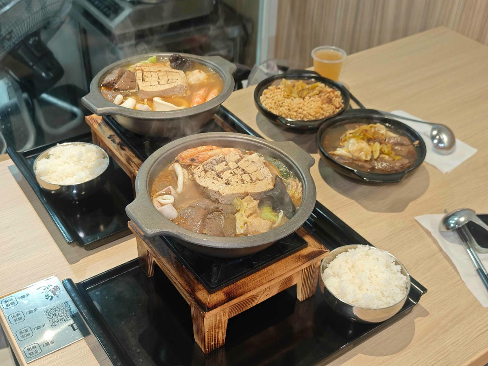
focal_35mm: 41
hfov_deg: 45.8
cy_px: 183
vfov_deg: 35.1
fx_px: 578
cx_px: 244
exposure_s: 1/60
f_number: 2
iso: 160
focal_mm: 8.72
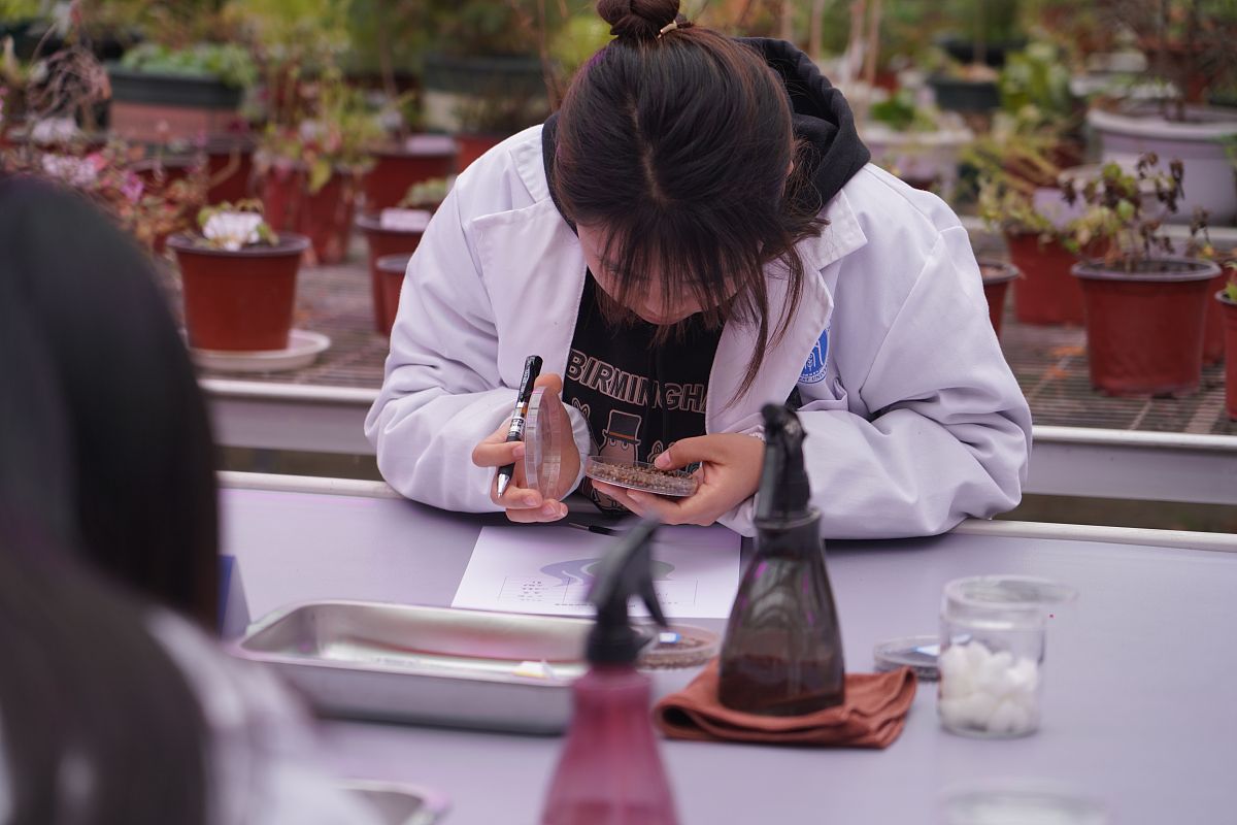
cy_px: 412
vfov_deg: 13.0
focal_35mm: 105
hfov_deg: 19.5
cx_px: 618
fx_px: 3608
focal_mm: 105
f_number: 4
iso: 250
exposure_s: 1/200
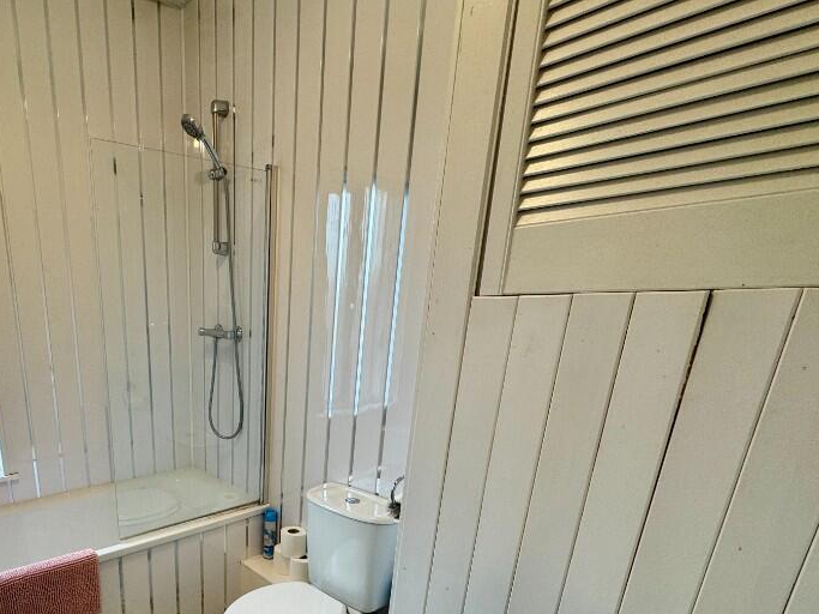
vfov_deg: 60.0
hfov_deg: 74.4
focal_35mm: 21
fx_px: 497
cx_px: 224
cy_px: 459
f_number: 2.2
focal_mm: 2.22
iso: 125
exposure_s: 1/99
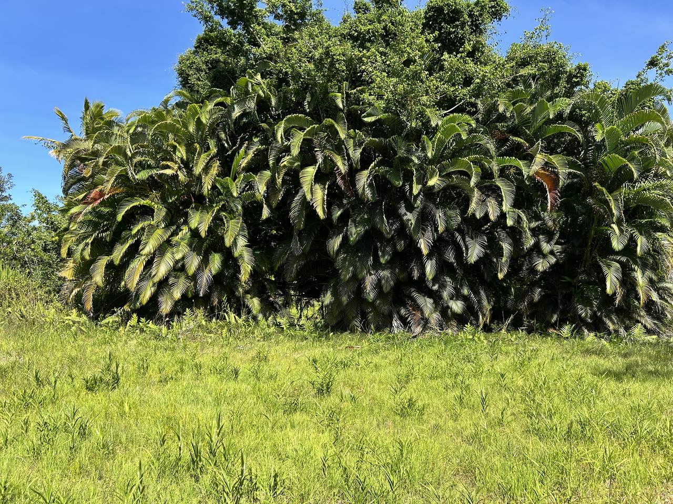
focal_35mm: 26
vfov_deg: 53.1
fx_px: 505
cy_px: 252
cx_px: 336
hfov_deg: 67.3
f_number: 1.5
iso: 50
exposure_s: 1/1621
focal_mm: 5.7
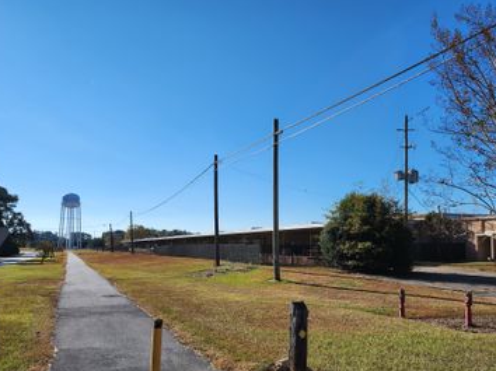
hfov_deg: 63.5
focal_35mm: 28
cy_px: 220
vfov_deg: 49.4
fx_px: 401
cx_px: 239
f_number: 1.8
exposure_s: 1/1576
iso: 12
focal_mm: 6.4
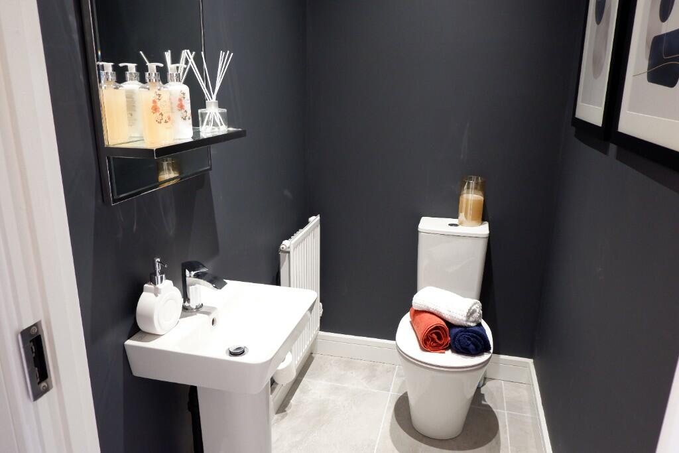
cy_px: 226
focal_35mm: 26
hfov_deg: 69.4
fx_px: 490
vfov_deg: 49.6
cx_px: 340
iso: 1600
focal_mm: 17
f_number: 5.6
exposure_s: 1/26
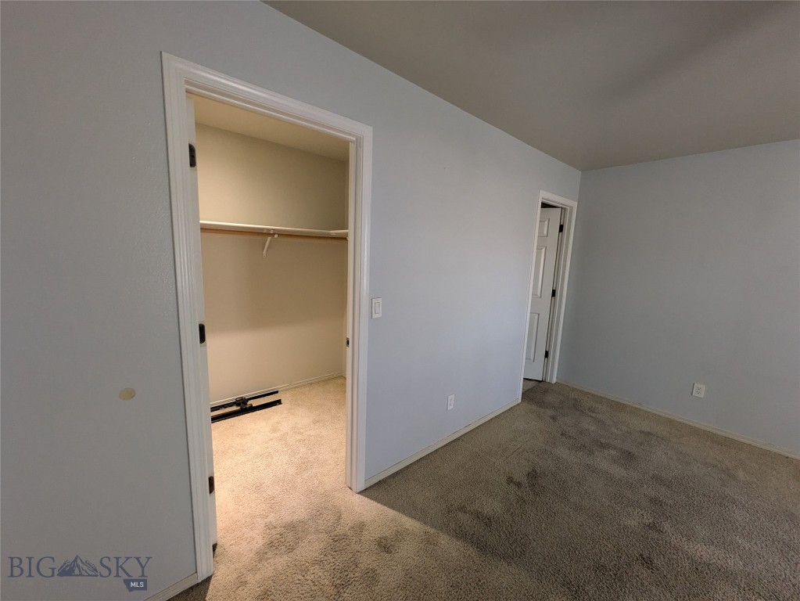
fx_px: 324
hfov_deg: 102.0
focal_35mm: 14
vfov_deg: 85.7
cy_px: 300
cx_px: 400
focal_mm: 1.83
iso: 319
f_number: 2.2
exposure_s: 1/60
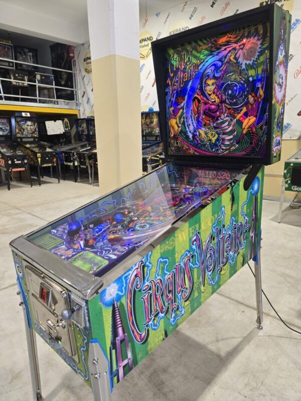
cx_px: 150
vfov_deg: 73.9
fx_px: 267
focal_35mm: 23
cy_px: 200
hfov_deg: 58.9
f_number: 1.7
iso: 80
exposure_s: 1/100
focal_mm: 6.3
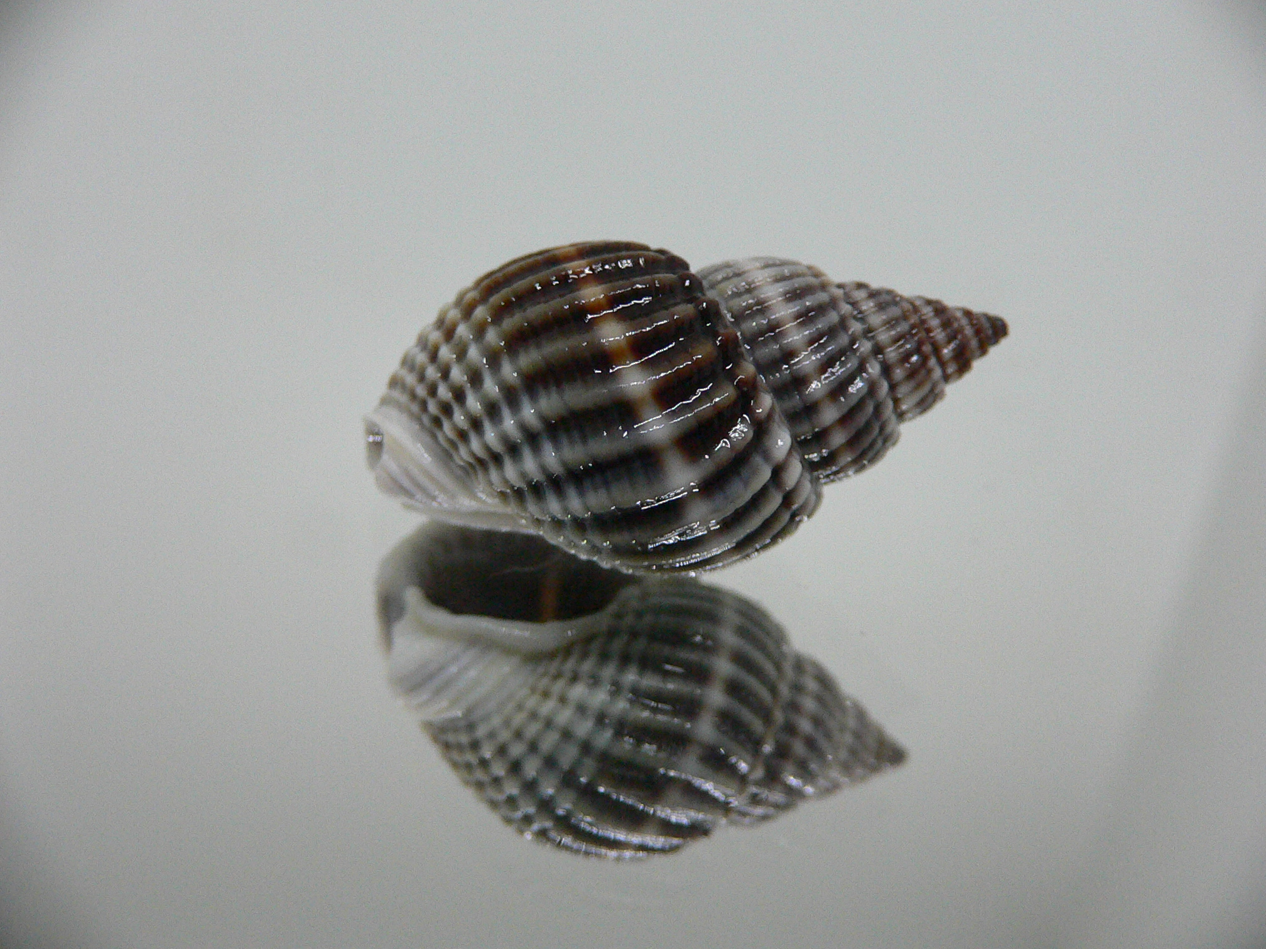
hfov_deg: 52.6
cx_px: 633
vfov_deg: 40.7
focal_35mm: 35
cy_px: 474
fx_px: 1280
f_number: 2.8
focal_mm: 4.6
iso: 200
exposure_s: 1/50
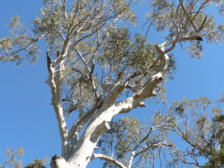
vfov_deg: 39.7
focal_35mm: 36
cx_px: 112
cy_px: 84
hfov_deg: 51.4
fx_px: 233
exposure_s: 1/250
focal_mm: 6
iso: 80
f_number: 4
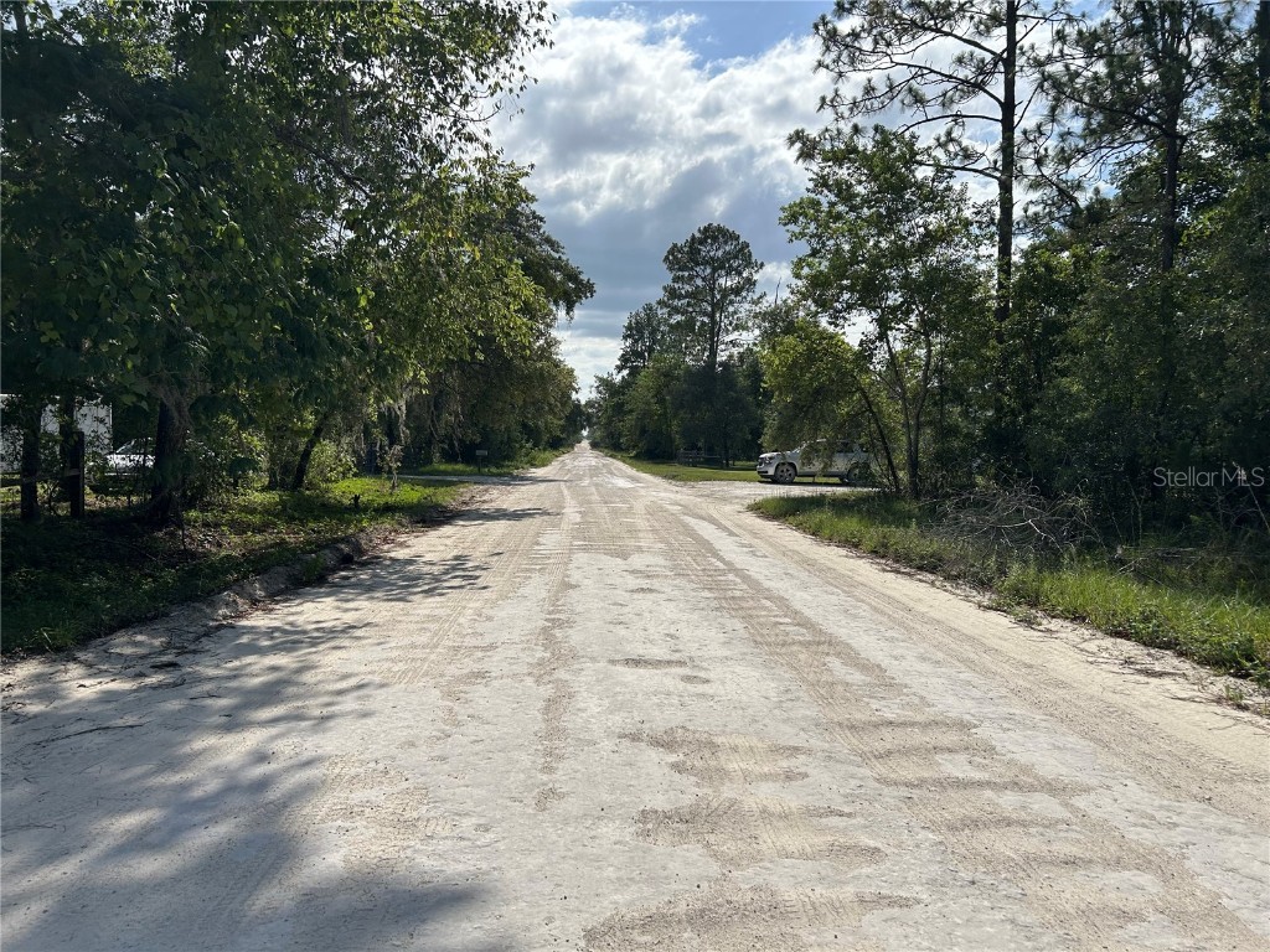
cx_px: 635
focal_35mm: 26
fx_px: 954
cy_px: 476
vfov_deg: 53.1
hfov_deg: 67.3
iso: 50
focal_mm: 5.7
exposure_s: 1/8000
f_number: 1.5
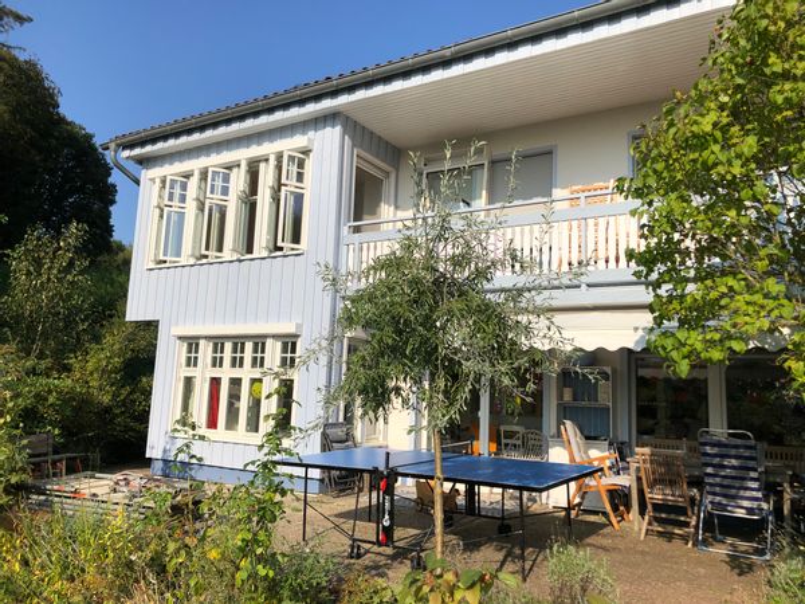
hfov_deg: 63.4
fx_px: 651
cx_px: 402
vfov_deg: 49.7
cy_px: 302
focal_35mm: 28
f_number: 1.8
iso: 25
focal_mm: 4
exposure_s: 1/3205
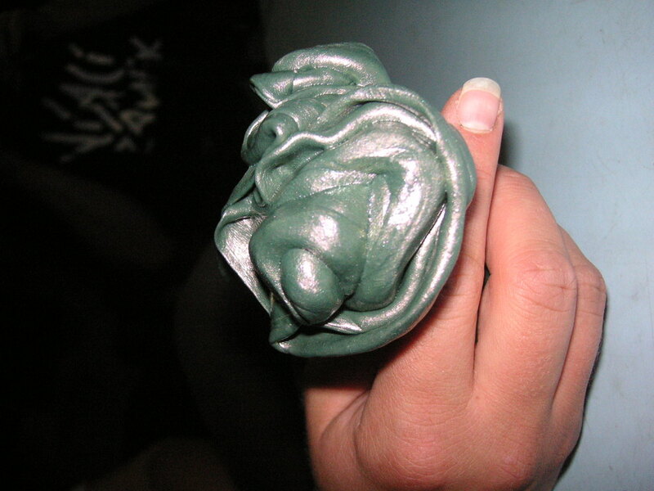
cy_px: 246
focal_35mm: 37
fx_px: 699
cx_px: 327
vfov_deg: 38.7
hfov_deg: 50.1
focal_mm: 6.1
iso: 160
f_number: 6.7
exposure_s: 1/45
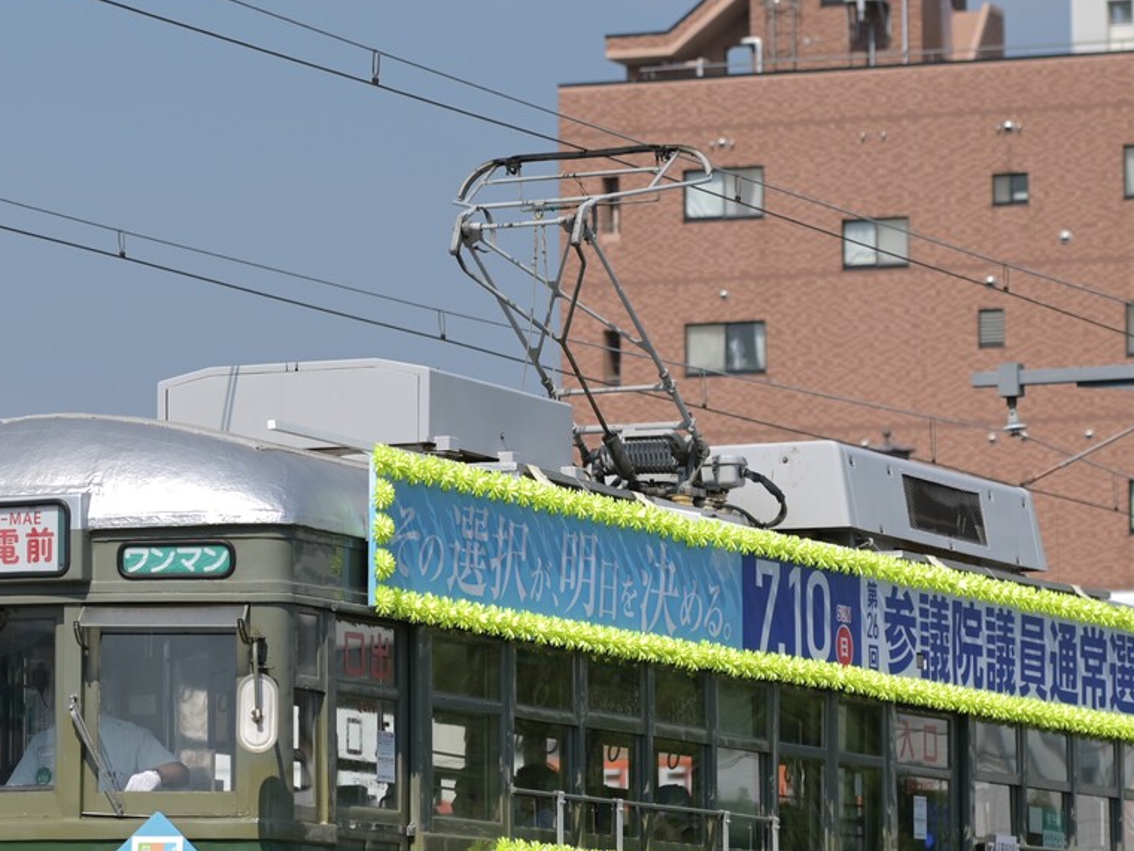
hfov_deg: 11.4
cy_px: 628
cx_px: 495
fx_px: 5668
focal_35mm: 173
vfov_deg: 8.6
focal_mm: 92
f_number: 4
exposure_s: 1/1250
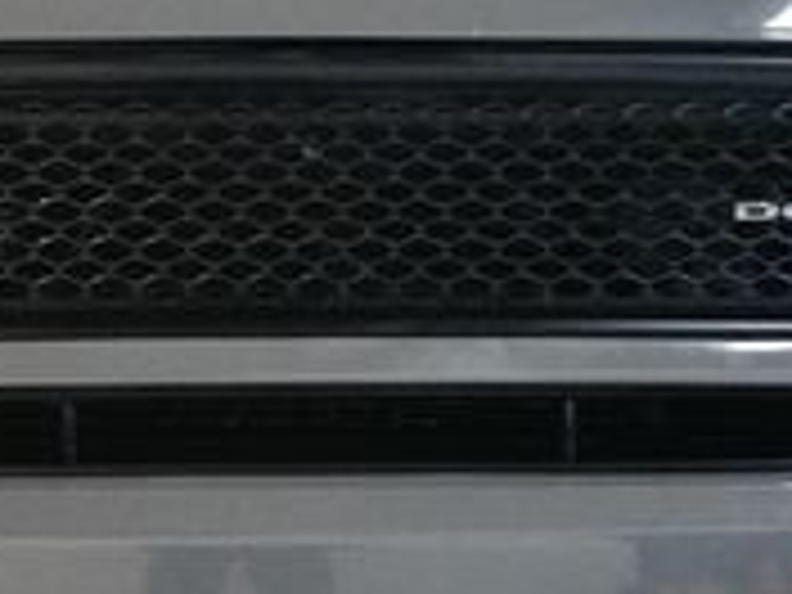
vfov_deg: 10.6
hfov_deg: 14.1
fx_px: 3203
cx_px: 292
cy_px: 486
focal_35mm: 140
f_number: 4
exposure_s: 1/125
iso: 2500
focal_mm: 27
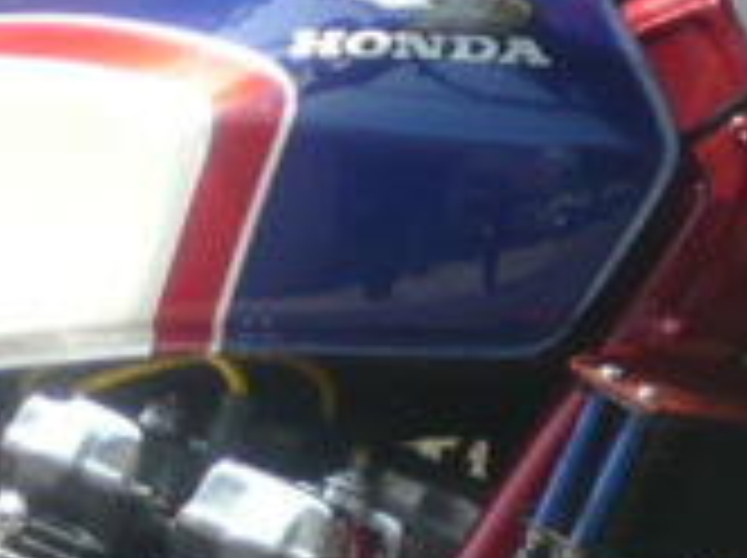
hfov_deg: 4.6
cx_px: -364
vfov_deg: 3.5
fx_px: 9158
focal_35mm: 425
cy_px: 873
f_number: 4.7
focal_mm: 12
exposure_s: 1/250
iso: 100
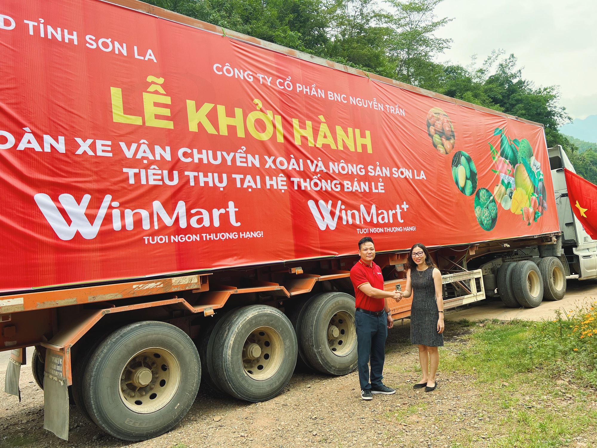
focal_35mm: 26
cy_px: 224
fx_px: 448
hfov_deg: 67.3
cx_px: 298
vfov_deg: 53.1
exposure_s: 1/374
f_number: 1.5
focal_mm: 5.7
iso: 50
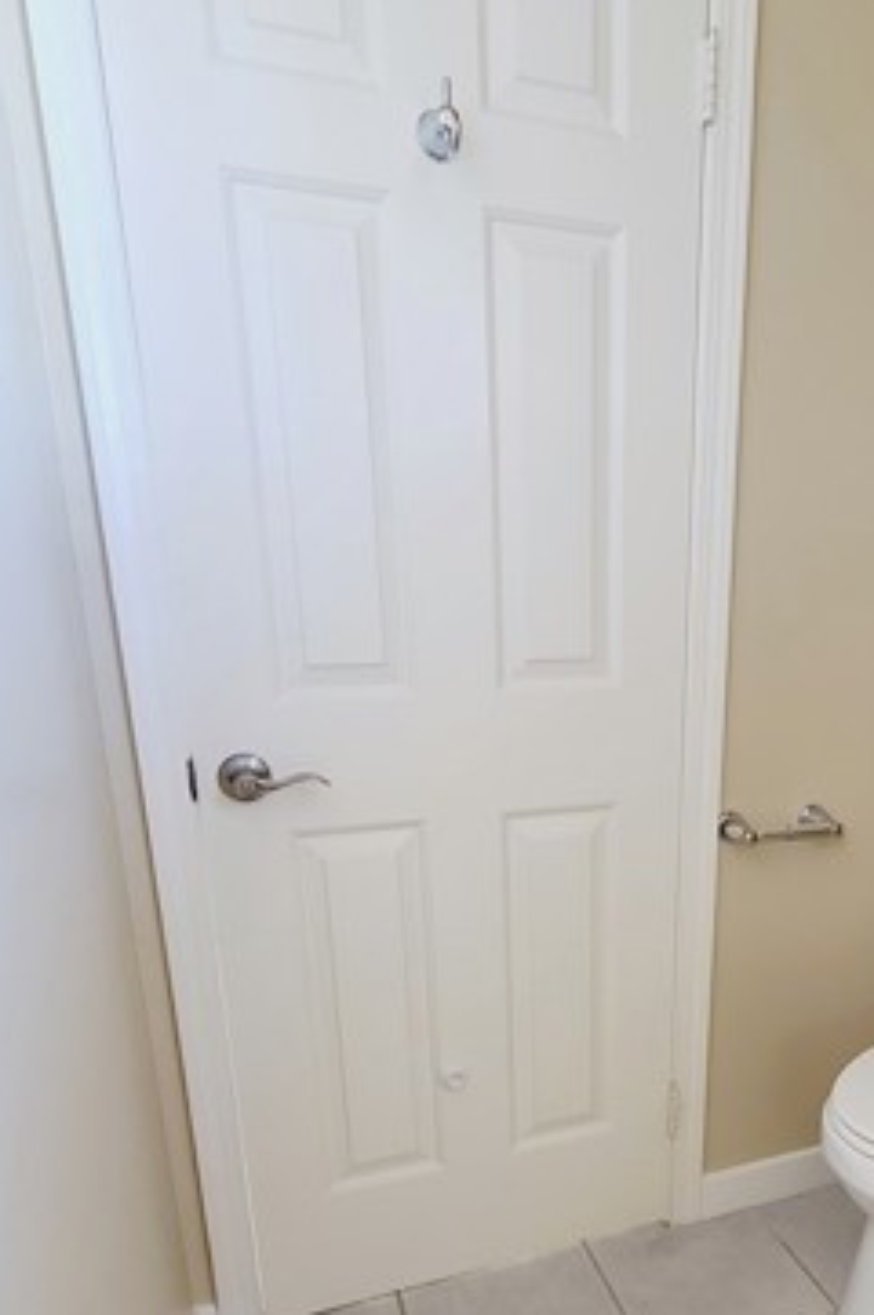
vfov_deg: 71.9
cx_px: 623
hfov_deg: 51.4
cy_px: 863
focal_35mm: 24
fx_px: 876
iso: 400
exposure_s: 1/40
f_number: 2.2
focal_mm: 2.2
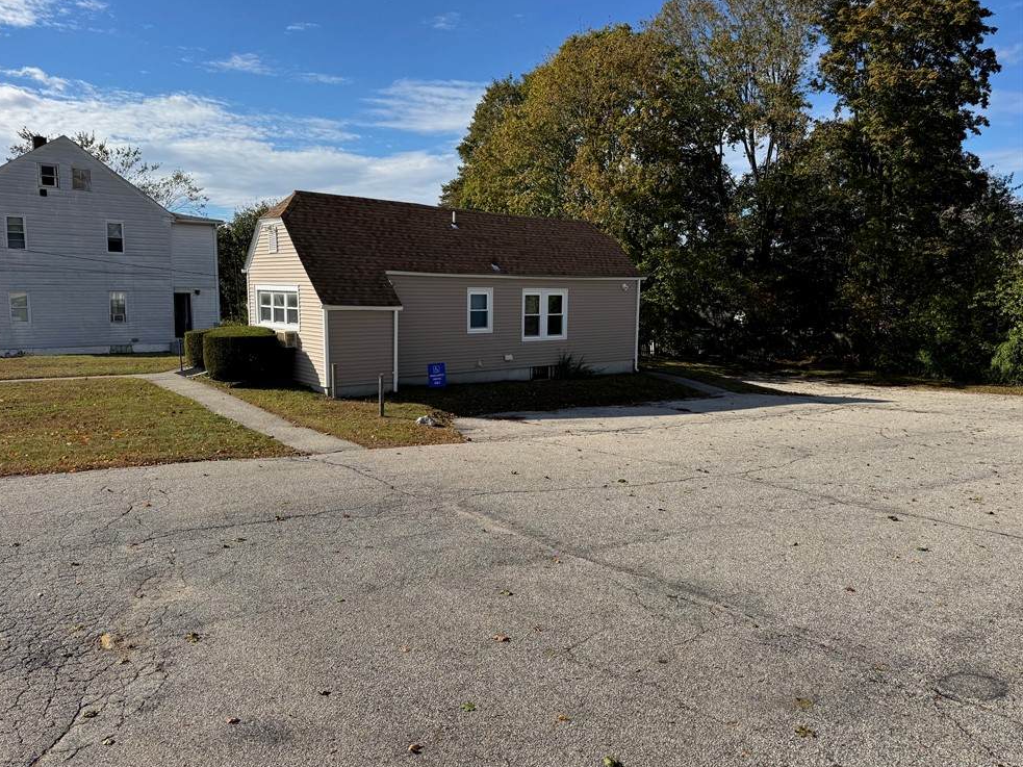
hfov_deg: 69.4
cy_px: 379
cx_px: 492
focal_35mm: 25
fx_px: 739
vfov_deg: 54.9
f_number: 1.78
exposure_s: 1/4950
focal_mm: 6.76
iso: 80
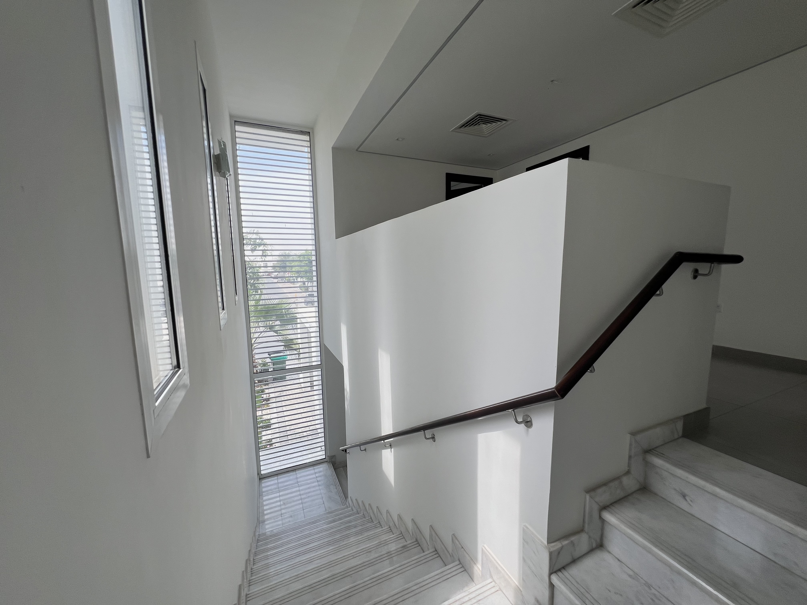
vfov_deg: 89.9
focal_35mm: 13
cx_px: 404
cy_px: 302
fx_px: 303
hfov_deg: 106.2
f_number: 1.8
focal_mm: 1.57
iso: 32
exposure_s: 1/140
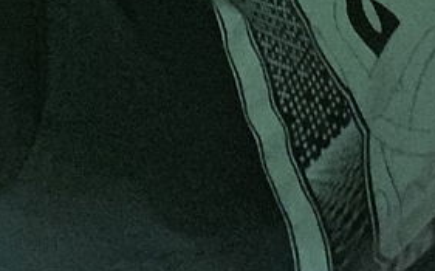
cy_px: -455
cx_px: 345
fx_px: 1646
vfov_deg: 8.3
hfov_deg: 15.0
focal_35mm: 139
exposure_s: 1/30
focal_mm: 2.71
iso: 160
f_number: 2.2
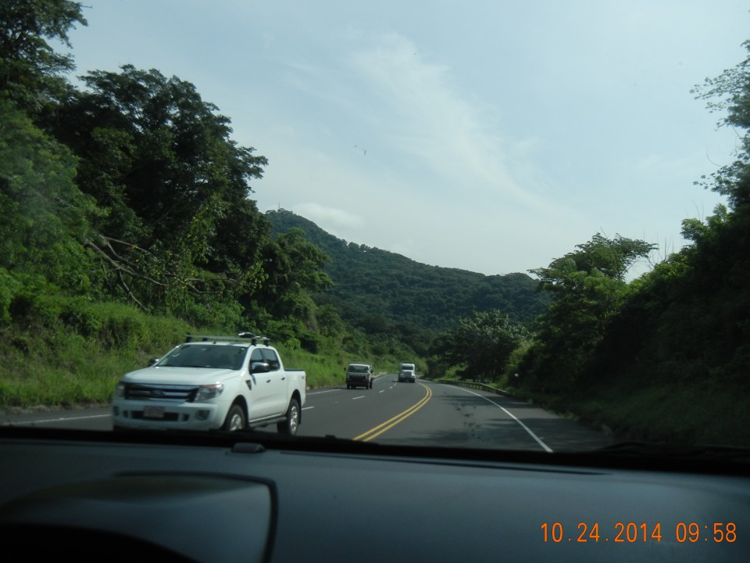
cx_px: 385
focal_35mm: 32
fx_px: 693
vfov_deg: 44.1
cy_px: 295
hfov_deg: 56.8
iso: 160
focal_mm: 5.4
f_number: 7
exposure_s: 1/519
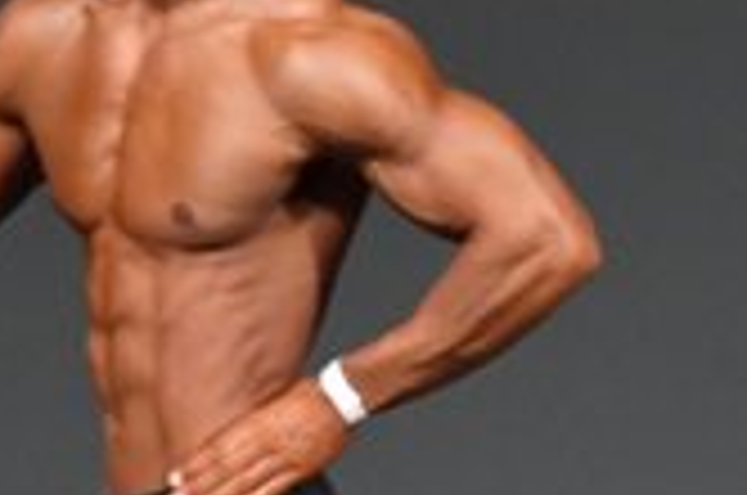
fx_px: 30527
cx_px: 1006
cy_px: 531
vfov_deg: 0.9
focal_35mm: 1474
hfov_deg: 1.4
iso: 4000
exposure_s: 1/400
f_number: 5.6
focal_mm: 210
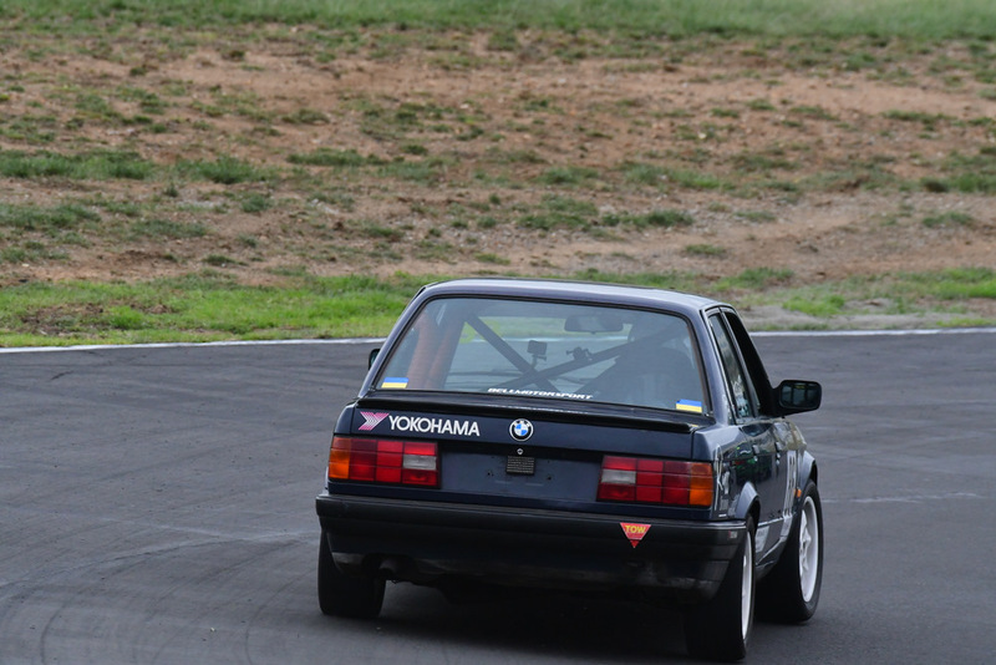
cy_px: 332
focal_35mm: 630
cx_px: 498
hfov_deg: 3.3
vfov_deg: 2.2
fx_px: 17435
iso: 2000
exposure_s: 1/640
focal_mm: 420
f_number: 9
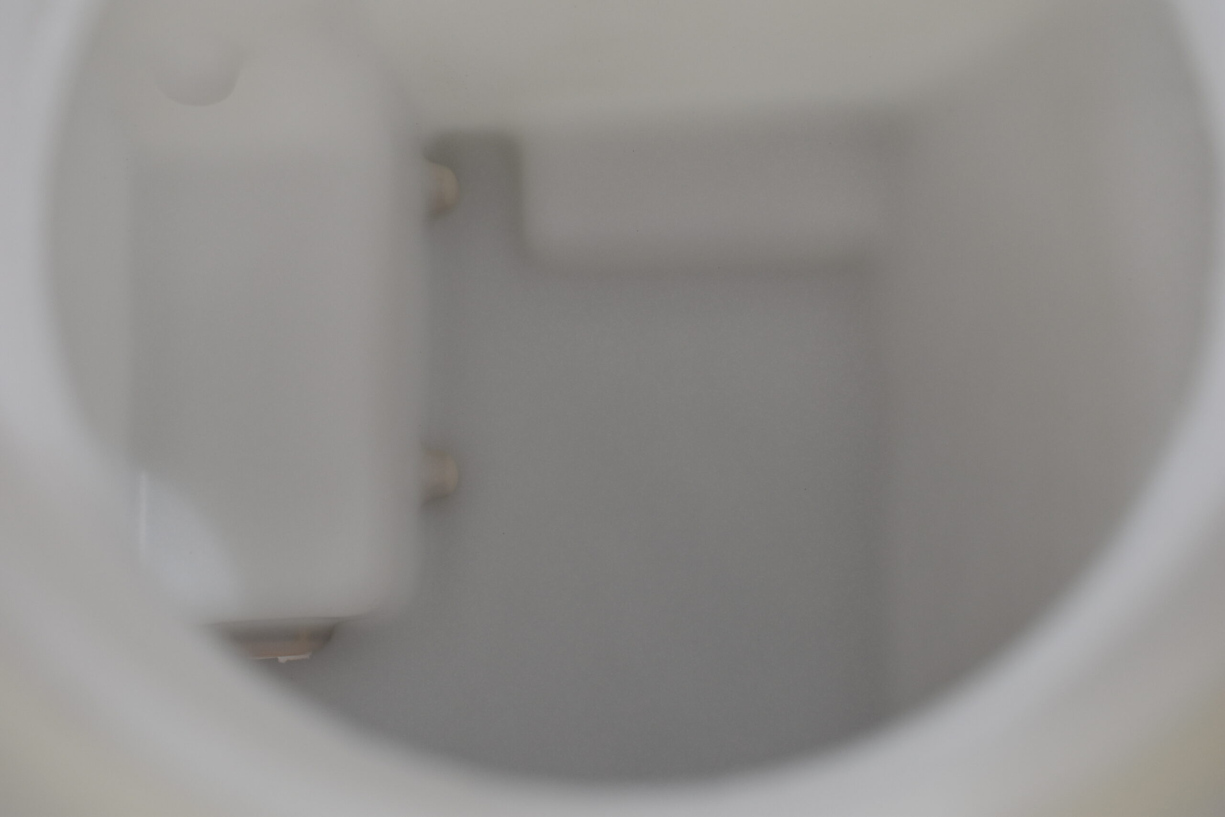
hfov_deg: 47.9
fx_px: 1378
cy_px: 408
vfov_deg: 33.0
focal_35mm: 40
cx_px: 612
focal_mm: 27
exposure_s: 1/125
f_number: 5.6
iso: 400
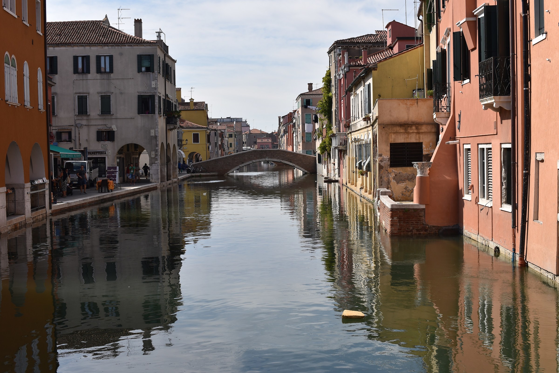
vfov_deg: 27.0
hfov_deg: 39.6
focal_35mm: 50
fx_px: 776
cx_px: 280
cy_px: 186
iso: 100
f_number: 10
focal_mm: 50
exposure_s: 1/200
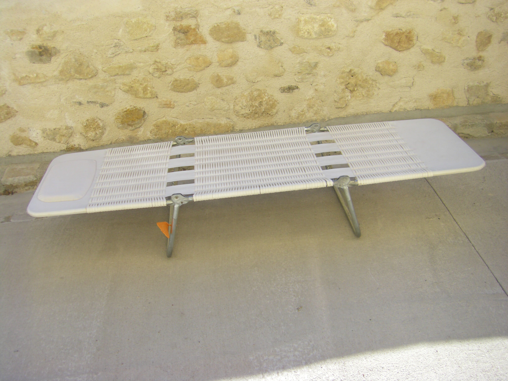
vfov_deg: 37.7
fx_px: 558
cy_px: 190
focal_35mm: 38
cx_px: 254
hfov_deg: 49.0
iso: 64
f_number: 7
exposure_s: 1/100
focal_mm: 6.3
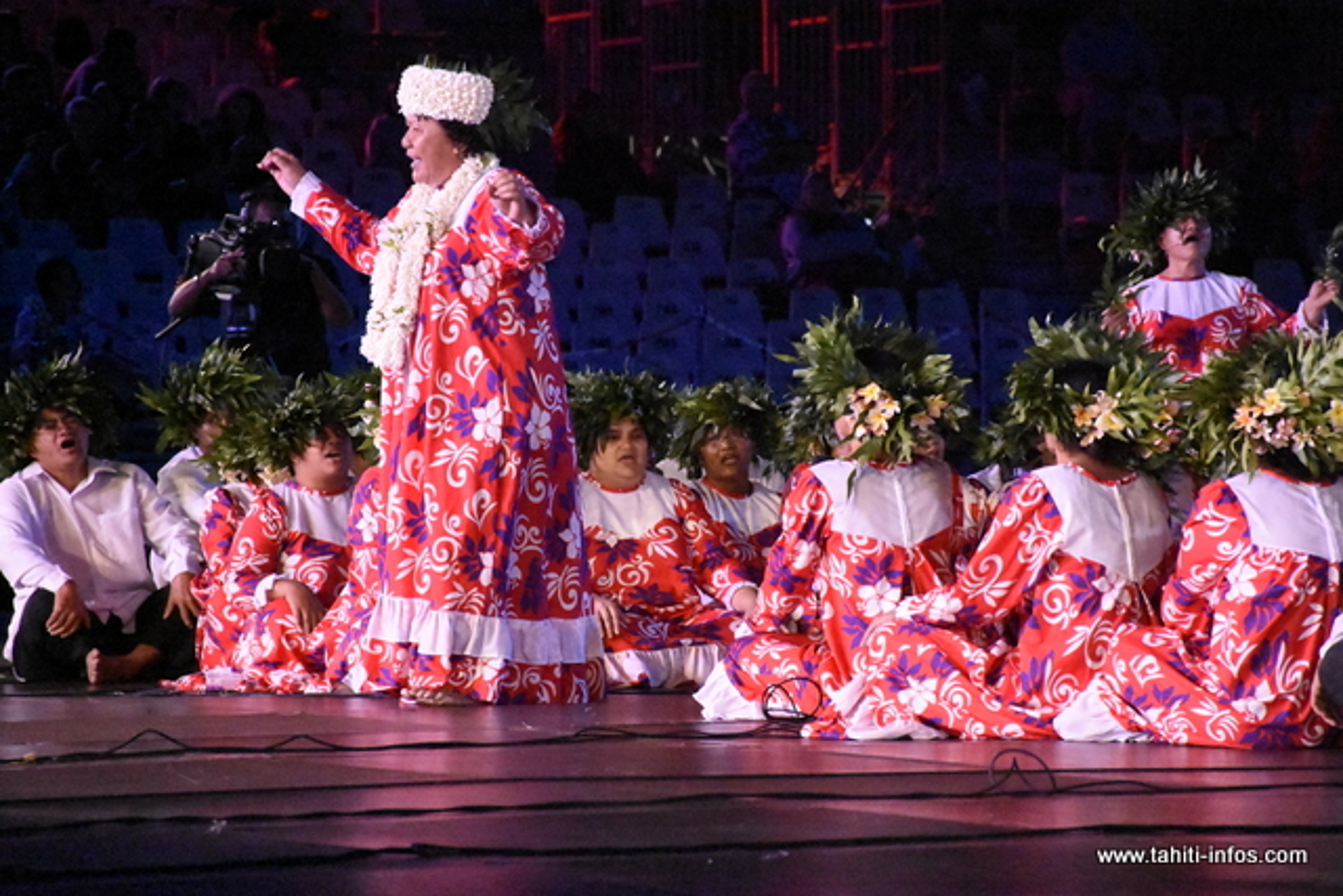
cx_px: 672
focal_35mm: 195
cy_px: 448
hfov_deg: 10.5
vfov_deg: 7.0
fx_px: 7276
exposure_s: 1/500
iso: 25600
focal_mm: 130
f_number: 7.1
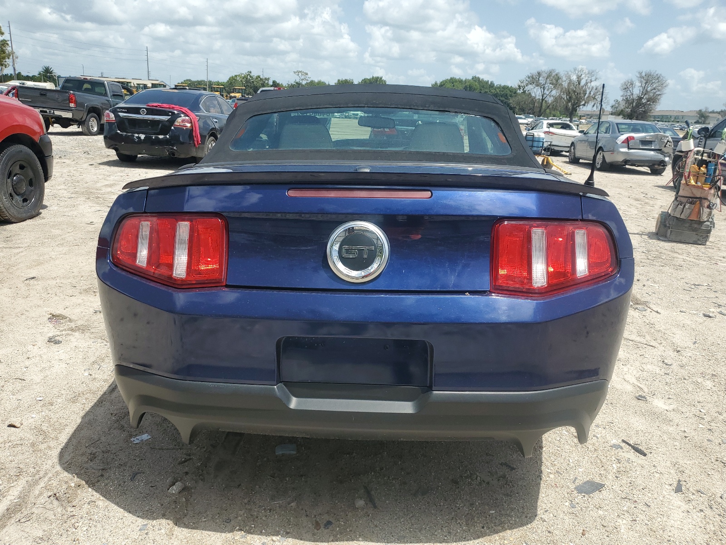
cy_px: 272
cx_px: 363
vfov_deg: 53.1
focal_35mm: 26
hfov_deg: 67.3
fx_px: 545
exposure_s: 1/3333
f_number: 1.5
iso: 50
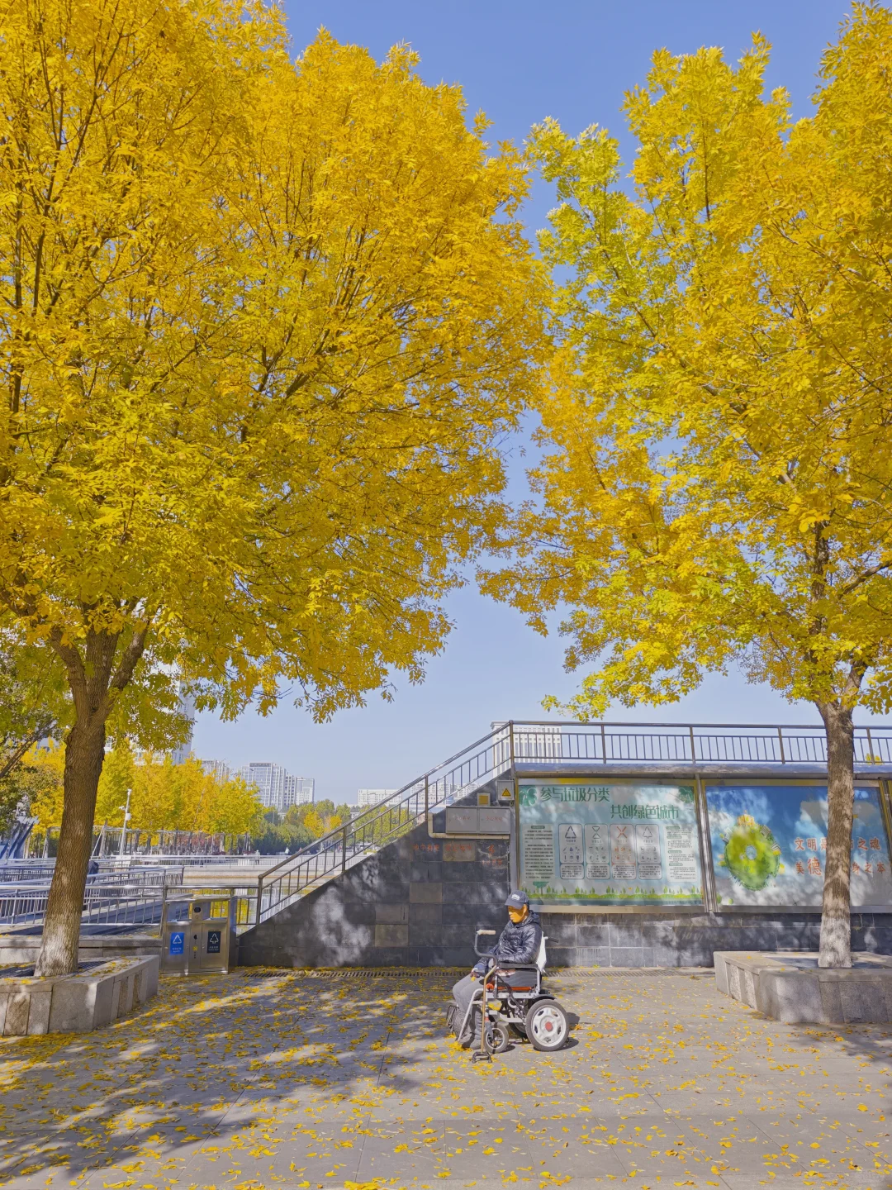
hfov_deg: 58.9
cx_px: 446
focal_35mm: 23
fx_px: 790
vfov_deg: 73.9
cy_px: 595
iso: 50
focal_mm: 8.72
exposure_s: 1/1157
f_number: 1.63
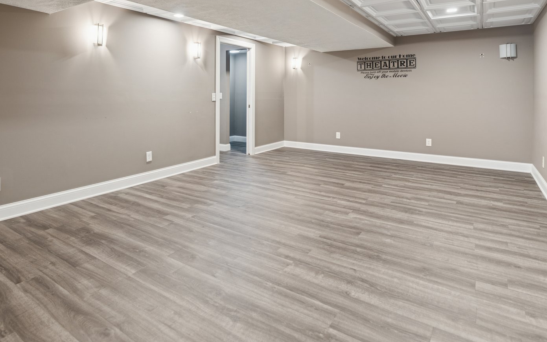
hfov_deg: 82.2
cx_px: 264
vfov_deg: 55.0
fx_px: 313
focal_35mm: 21
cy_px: 93
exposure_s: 1/15
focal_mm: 14
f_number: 2.8
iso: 250
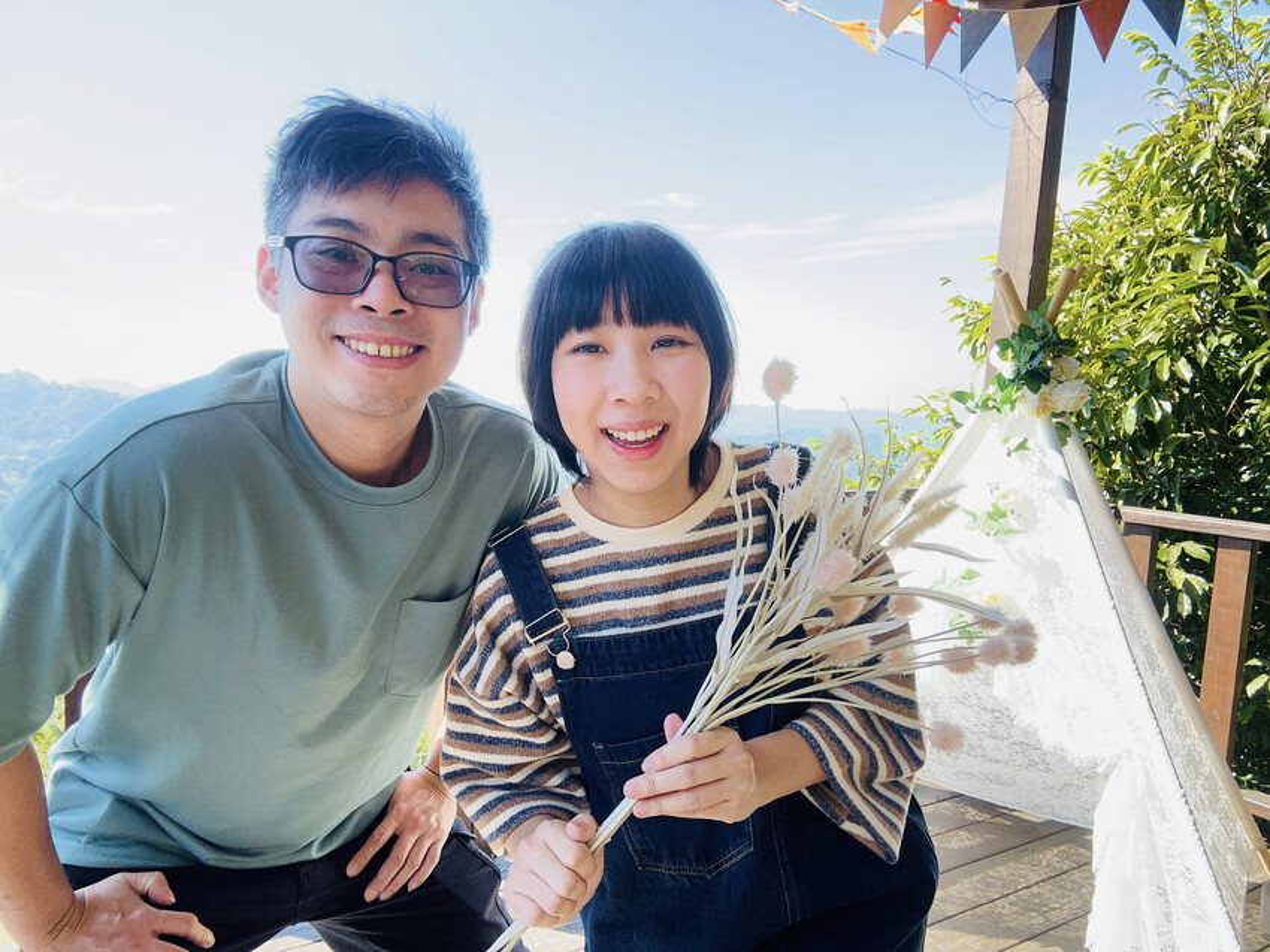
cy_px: 476
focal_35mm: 23
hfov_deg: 73.9
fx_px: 844
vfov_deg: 58.9
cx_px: 635
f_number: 1.9
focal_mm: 2.69
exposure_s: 1/176
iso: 25
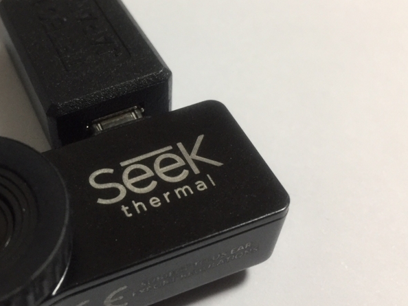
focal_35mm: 50
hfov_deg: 37.1
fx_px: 589
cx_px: 94
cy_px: 157
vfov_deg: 29.1
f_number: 2.2
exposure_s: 1/30
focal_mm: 4.15
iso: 125
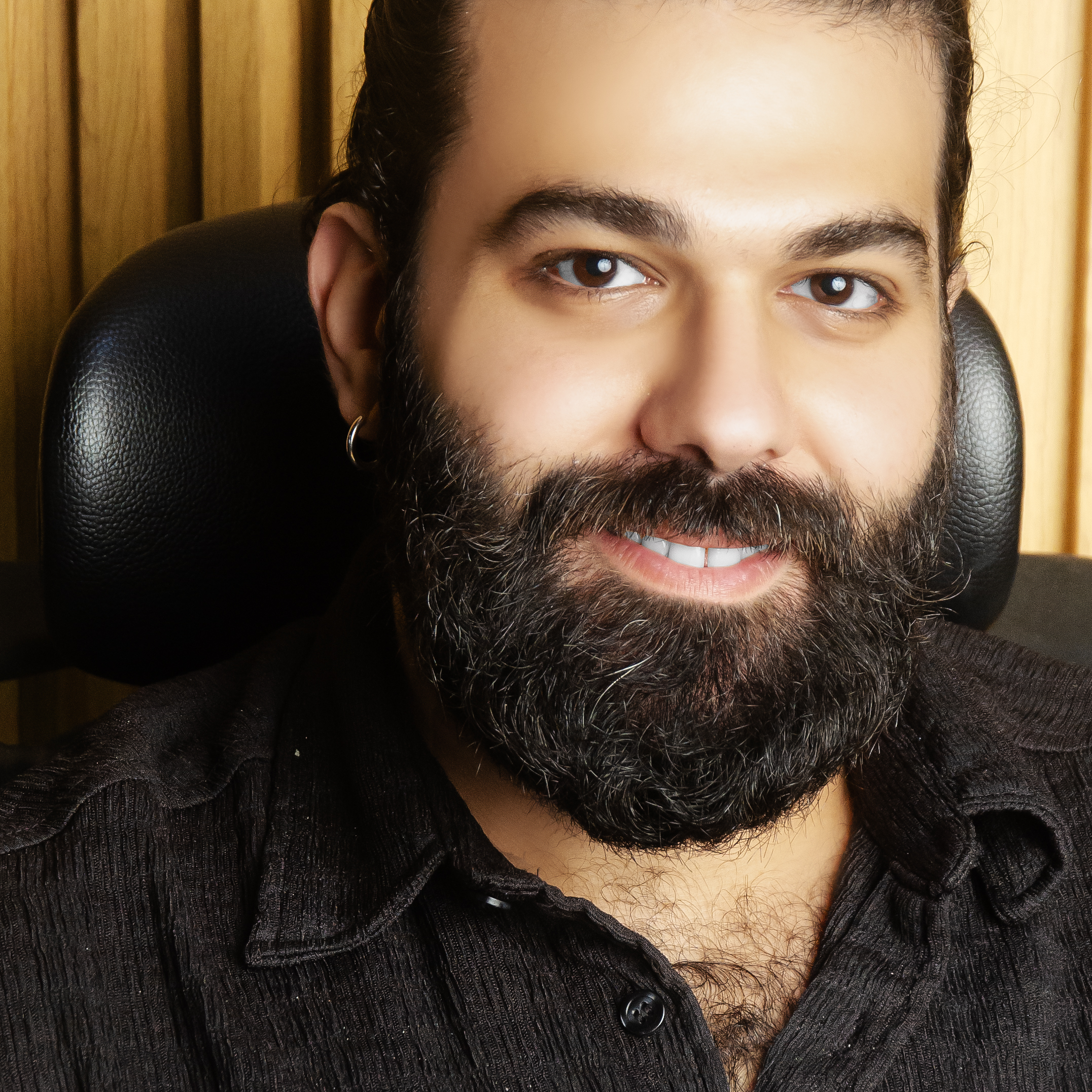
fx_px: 8316
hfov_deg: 7.5
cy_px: 769
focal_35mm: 233
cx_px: 649
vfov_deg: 7.5
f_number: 5.6
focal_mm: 80
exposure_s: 1/100
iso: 1000
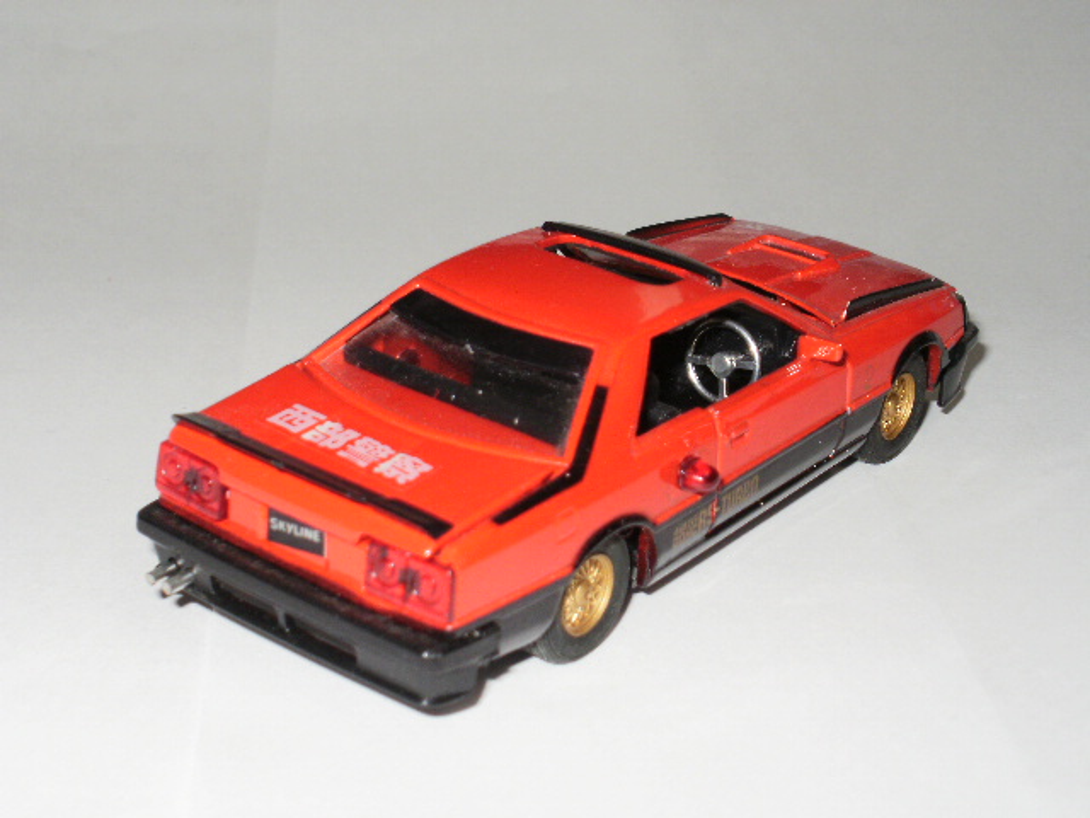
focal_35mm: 64
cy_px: 409
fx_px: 2015
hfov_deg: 30.3
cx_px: 545
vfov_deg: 22.9
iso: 100
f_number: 4.6
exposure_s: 1/40
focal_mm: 11.2
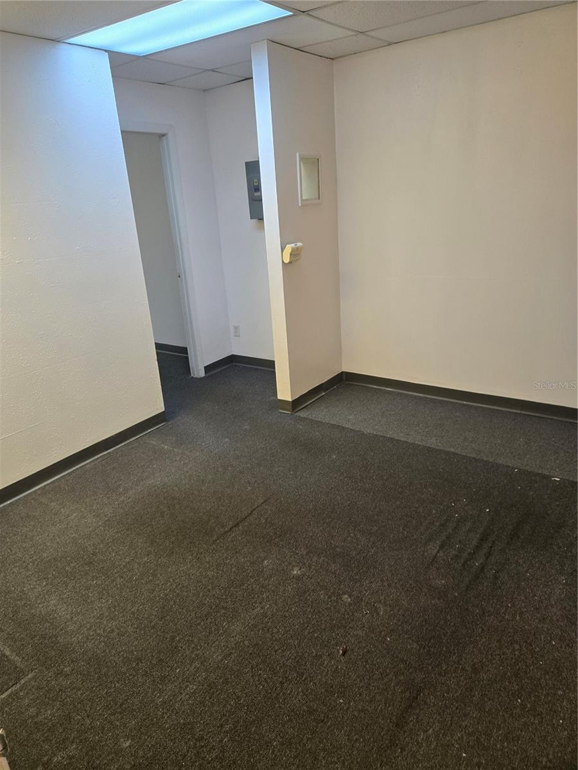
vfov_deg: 73.9
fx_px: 512
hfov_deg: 58.9
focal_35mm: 23
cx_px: 289
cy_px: 385
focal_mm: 5.4
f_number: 1.8
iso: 160
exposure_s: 1/60
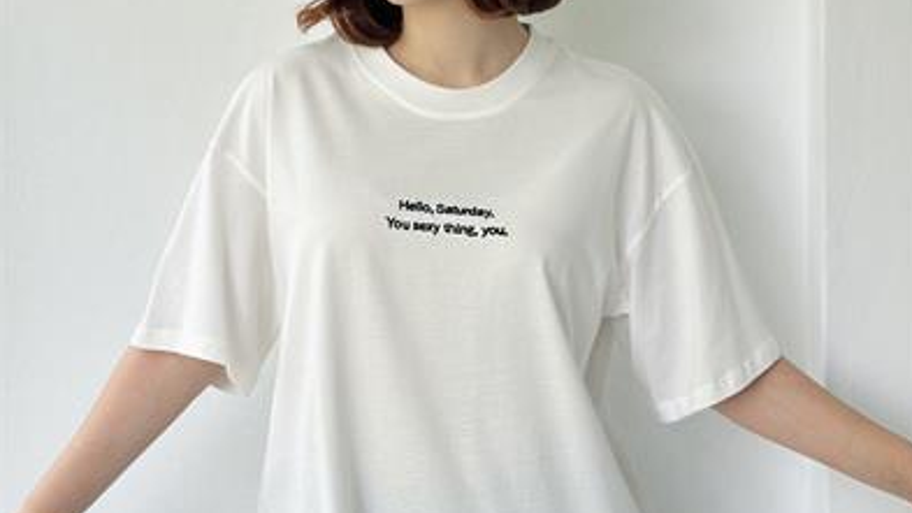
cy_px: 198
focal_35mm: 71
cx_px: 462
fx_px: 1717
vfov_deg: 17.0
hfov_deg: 29.7
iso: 80
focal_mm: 6.86
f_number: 1.78
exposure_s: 1/422
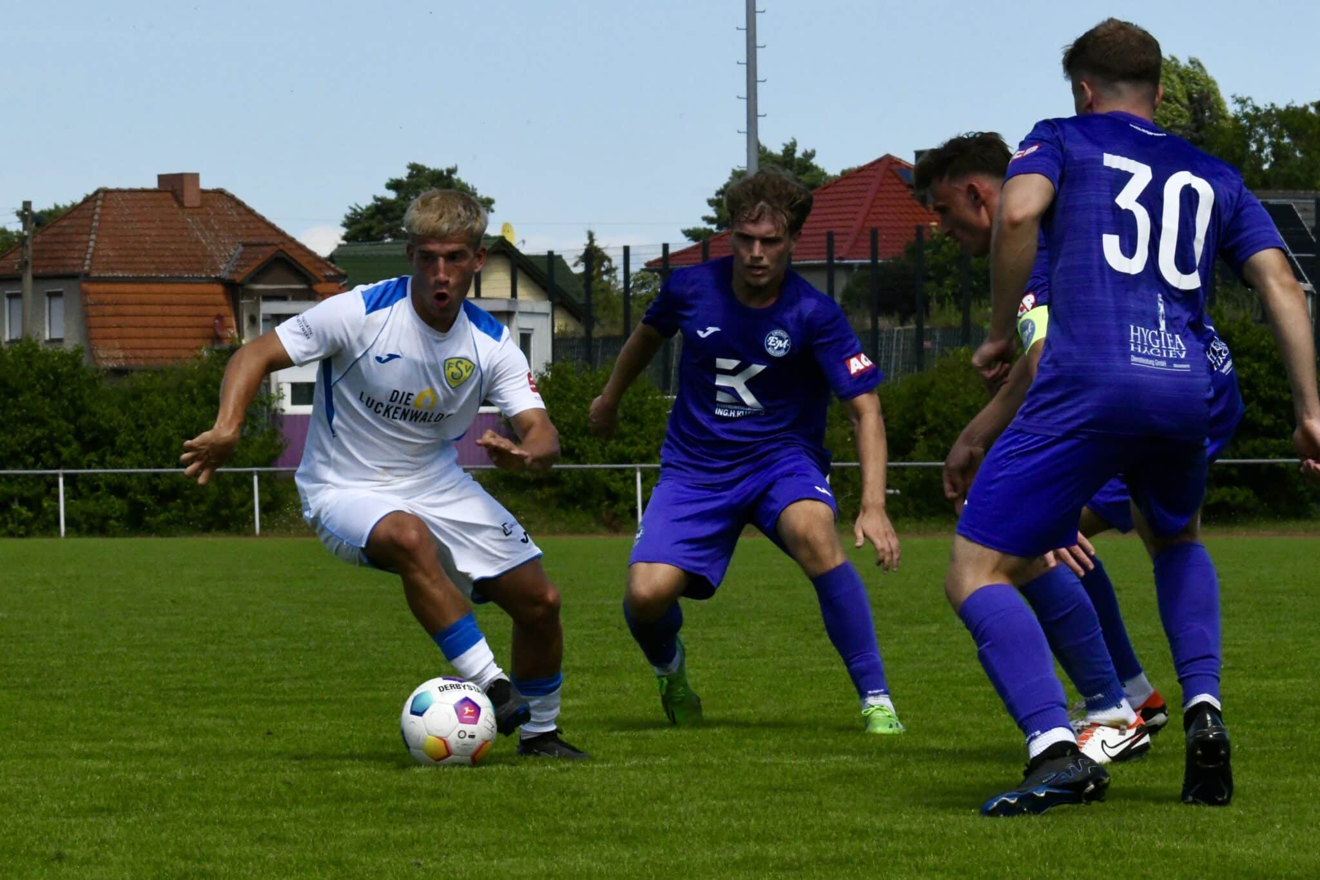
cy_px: 440
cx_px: 660
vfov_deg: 7.6
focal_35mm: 180
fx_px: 6599
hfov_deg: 11.4
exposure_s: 1/1600
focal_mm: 180
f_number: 25
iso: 5000
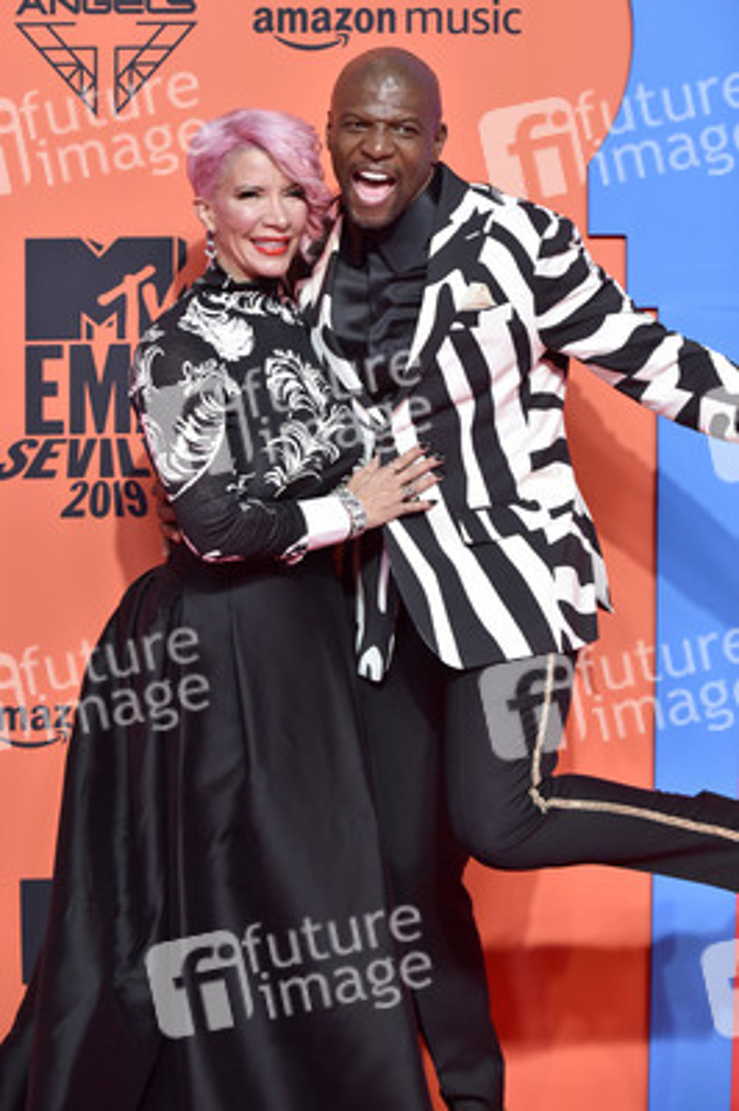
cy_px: 556
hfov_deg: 17.0
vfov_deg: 25.4
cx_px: 370
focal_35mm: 80
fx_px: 2467
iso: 2000
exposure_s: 1/250
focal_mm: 80
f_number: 3.5
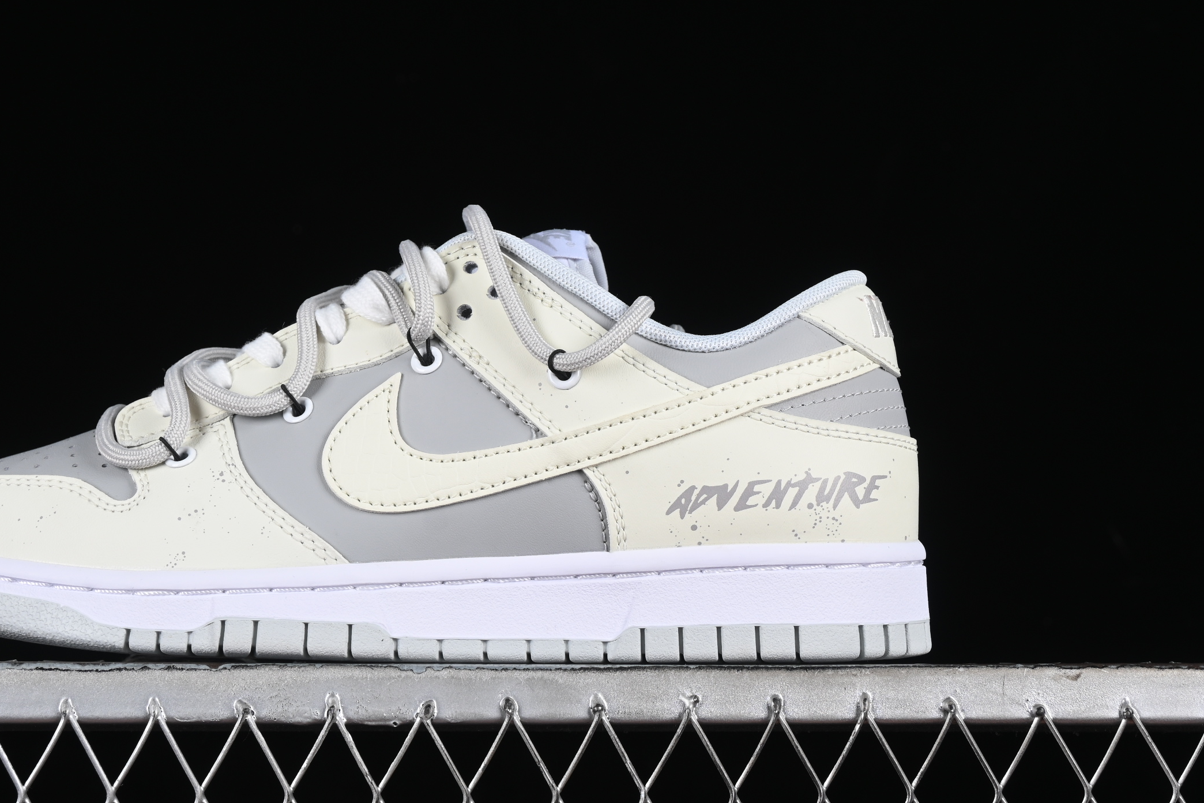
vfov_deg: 13.7
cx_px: 426
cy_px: 328
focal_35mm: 100
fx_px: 3344
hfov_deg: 20.4
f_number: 8
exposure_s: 1/80
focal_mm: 50
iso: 160
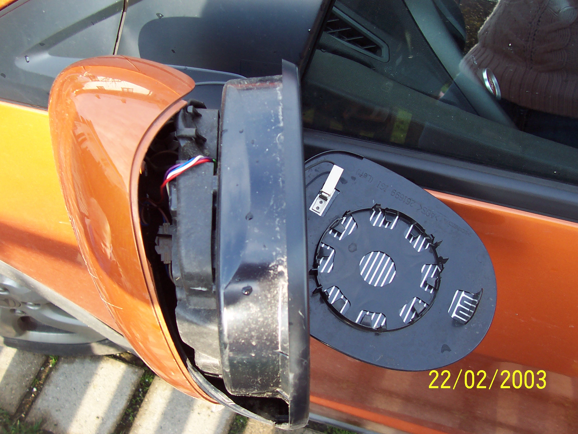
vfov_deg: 38.7
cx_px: 289
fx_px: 618
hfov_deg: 50.1
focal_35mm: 37
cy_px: 217
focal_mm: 5.6
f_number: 2.8
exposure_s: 1/250
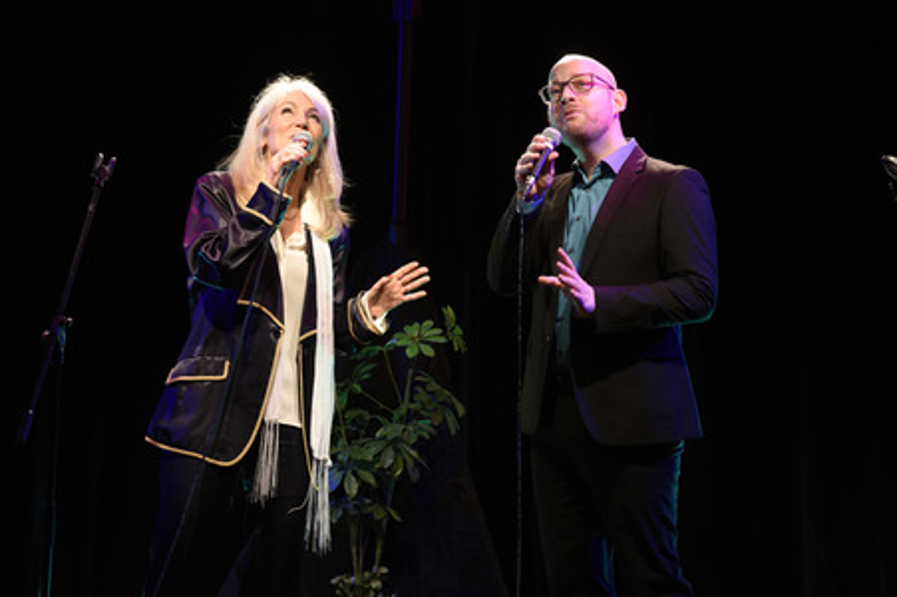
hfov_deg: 17.1
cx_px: 448
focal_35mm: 120
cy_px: 298
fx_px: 2988
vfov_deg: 11.4
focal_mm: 120
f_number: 6.3
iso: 640
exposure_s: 1/100
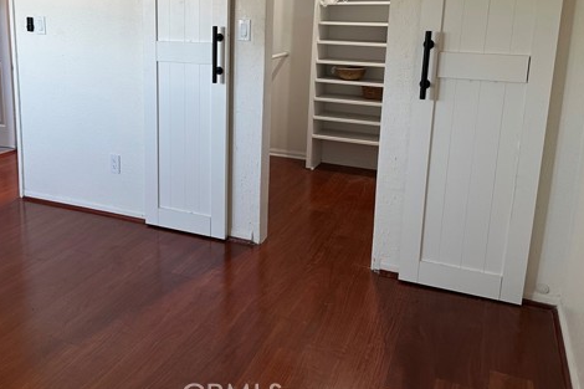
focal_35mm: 34
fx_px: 551
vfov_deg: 38.2
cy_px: 114
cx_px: 211
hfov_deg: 55.0
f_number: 1.78
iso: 125
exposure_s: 1/60
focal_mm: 6.86
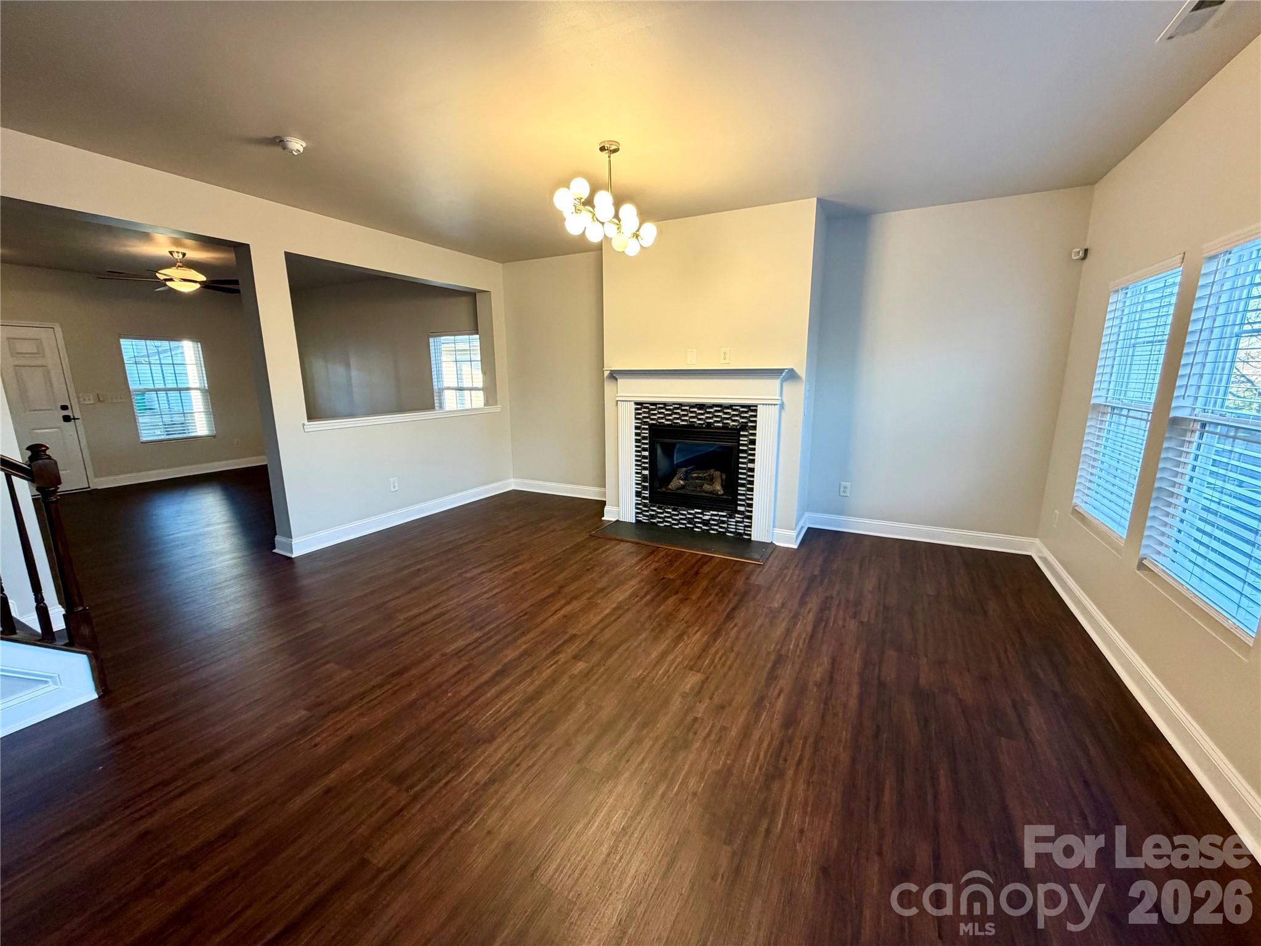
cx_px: 630
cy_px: 473
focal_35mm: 14
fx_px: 510
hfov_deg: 102.1
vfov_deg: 85.7
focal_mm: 2.22
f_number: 2.2
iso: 200
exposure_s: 1/120
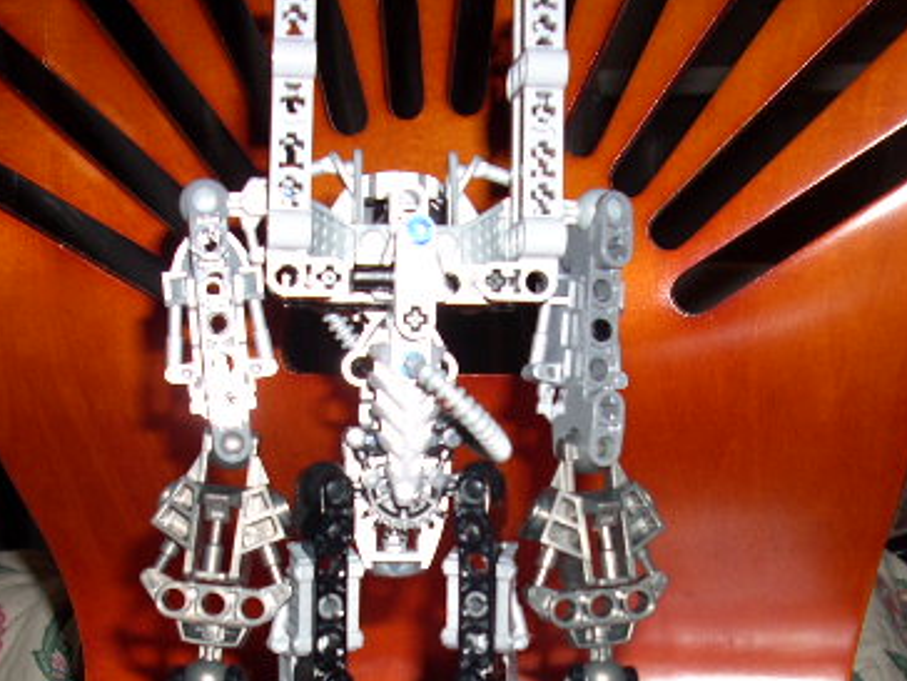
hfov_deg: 29.8
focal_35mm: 65
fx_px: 1703
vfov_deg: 22.2
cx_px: 439
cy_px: 569
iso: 64
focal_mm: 6.2
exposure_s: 1/60
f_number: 2.8
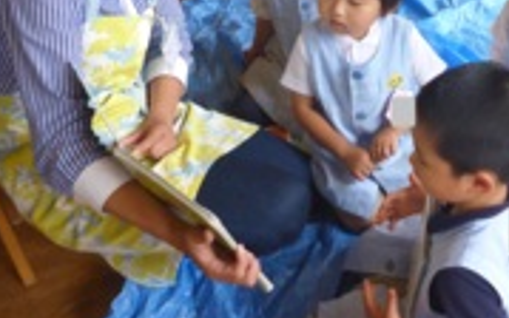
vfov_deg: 22.1
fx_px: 805
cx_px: 390
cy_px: 60
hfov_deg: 34.3
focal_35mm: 58
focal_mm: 4.9
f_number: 3.3
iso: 400
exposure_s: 1/125
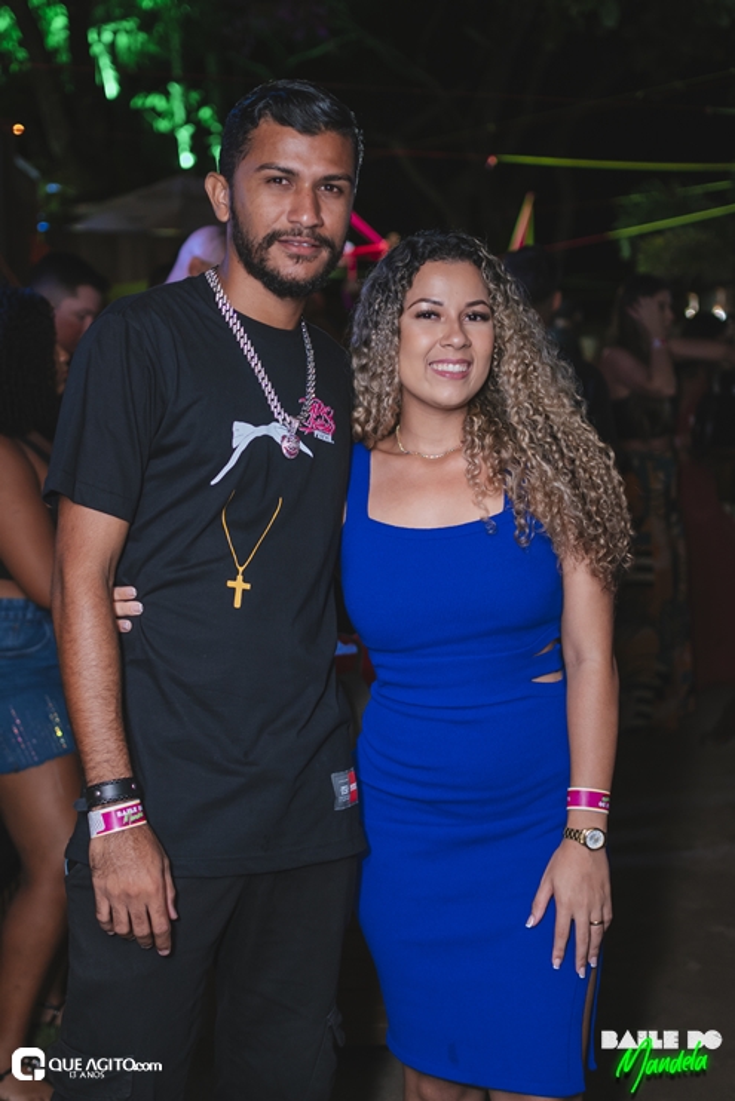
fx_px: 1607
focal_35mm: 52
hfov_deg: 25.8
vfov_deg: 37.8
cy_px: 550
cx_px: 368
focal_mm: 35
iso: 800
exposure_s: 1/200
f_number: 2.5
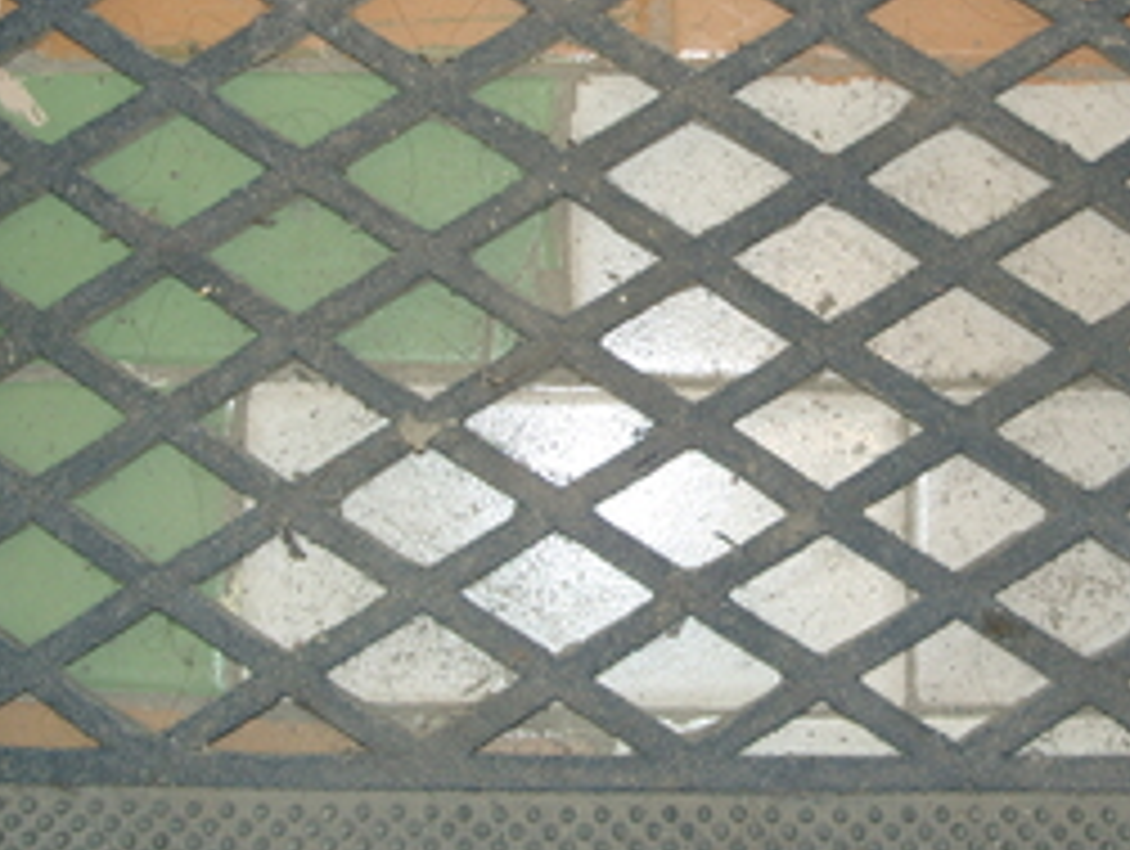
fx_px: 2223
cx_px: 671
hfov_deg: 28.5
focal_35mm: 68
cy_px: 297
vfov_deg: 21.6
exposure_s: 1/40
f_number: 2.8
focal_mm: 7.8
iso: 80
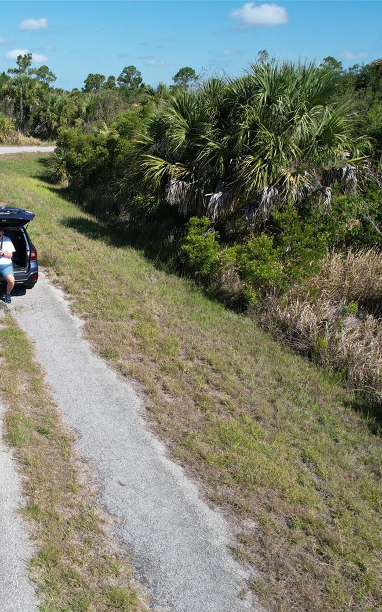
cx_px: 6
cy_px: 309
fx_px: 567
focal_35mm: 34
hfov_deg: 34.2
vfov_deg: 56.7
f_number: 2.8
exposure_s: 1/1600
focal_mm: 8.38
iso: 100
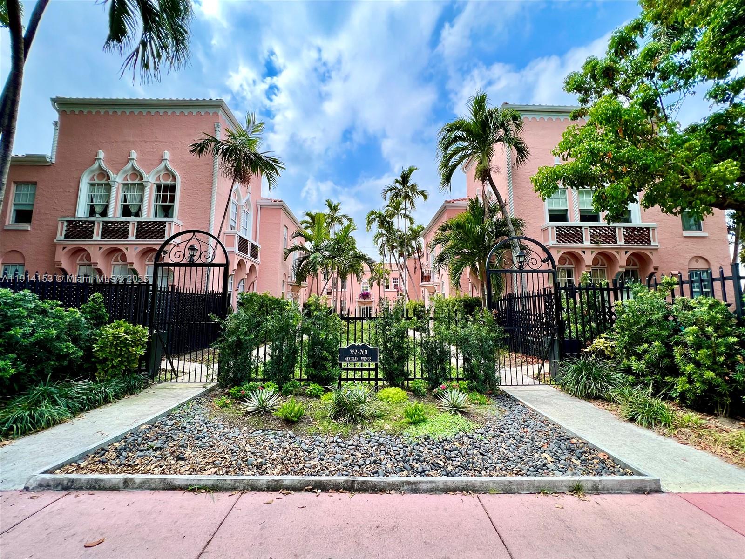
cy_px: 280
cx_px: 372
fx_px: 280
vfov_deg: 89.9
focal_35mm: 13
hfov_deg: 106.2
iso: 32
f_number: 1.8
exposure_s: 1/1064
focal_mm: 1.57
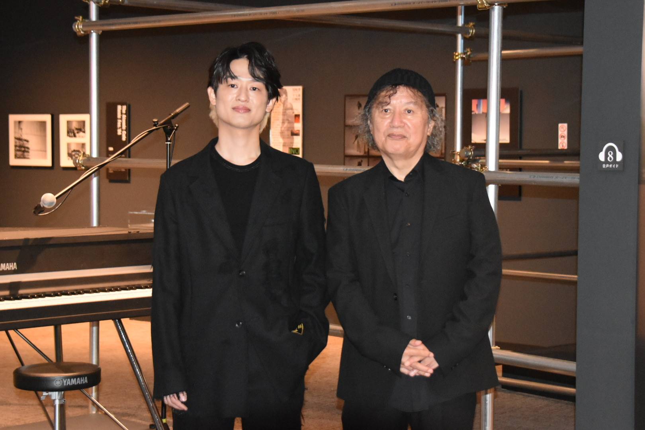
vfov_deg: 16.3
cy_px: 215
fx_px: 1505
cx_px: 322
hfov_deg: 24.2
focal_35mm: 84
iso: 6400
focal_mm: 56
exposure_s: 1/60
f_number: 4.5
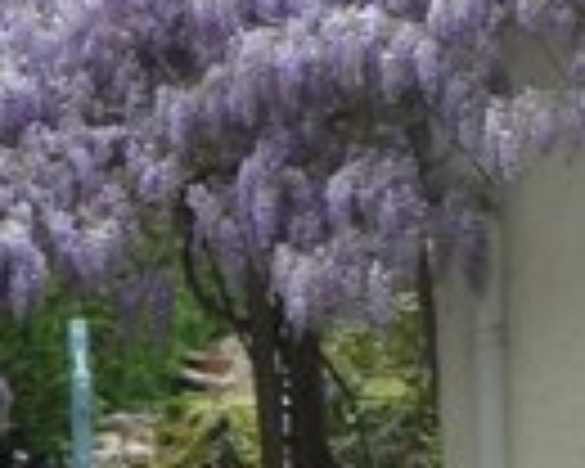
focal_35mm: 264
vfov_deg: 5.9
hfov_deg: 6.8
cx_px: 1544
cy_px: 274
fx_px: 4571
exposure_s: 1/90
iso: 80
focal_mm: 8
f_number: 3.9
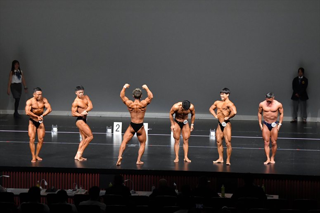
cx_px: 160
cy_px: 106
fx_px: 1128
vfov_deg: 10.8
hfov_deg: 16.1
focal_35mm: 127
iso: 5000
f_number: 5.6
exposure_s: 1/400
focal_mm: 85
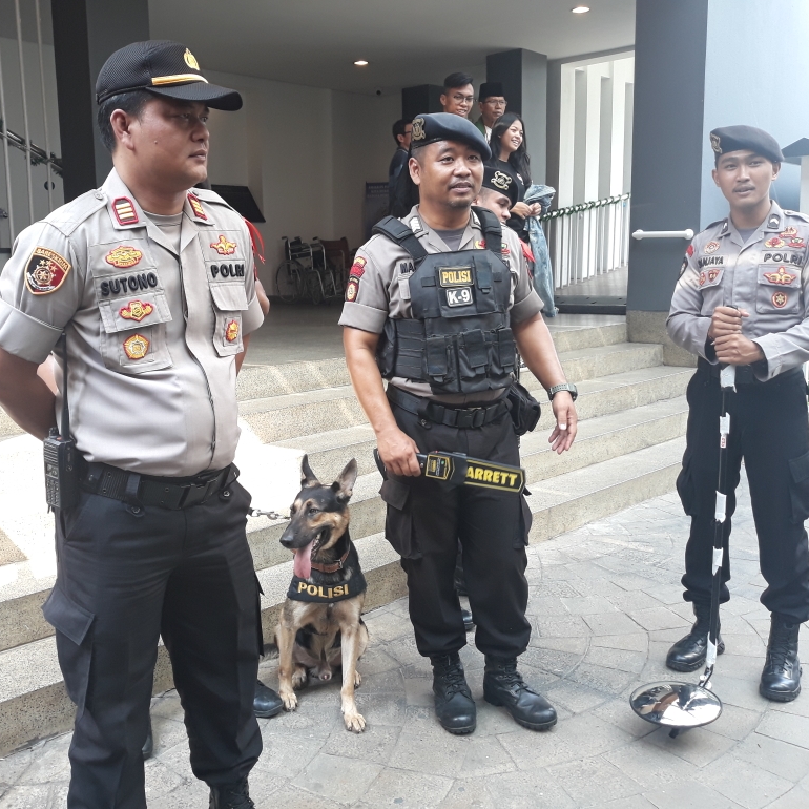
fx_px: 846
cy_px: 406
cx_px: 379
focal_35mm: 32
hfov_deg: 51.1
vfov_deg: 51.1
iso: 40
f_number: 1.7
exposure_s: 1/100
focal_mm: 3.71
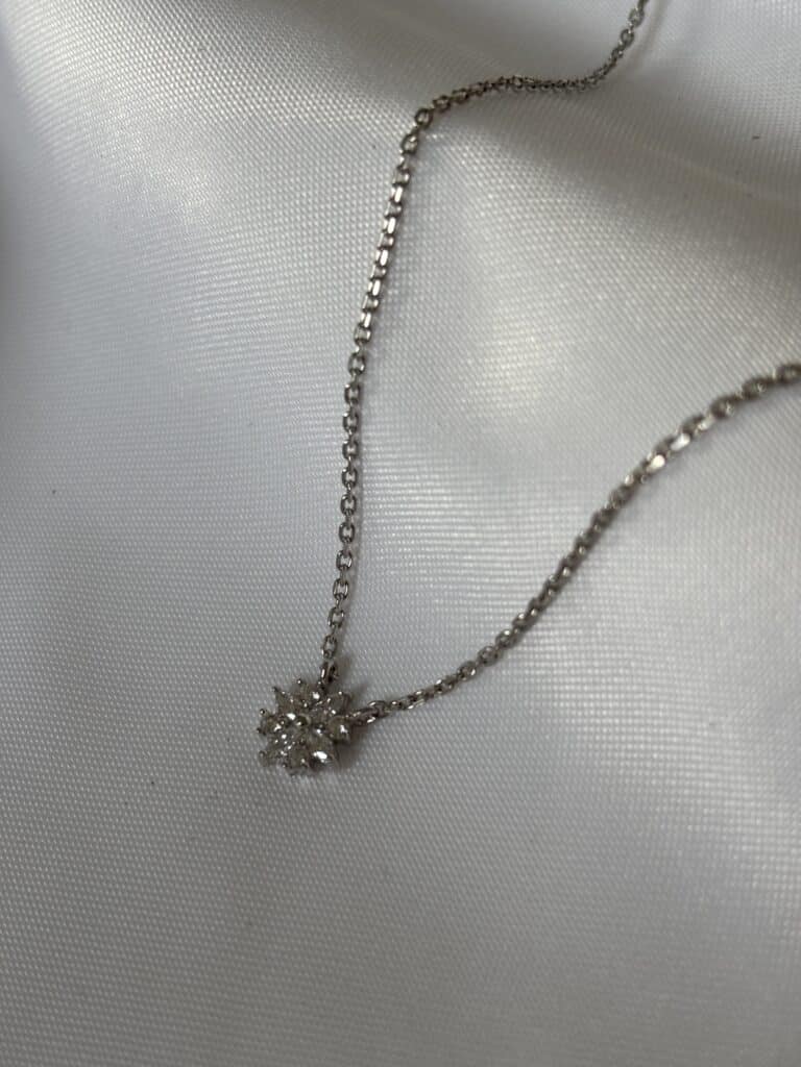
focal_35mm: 52
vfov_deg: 36.8
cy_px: 534
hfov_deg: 28.0
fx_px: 1604
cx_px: 400
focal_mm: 5.96
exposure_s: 1/60
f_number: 1.6
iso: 50
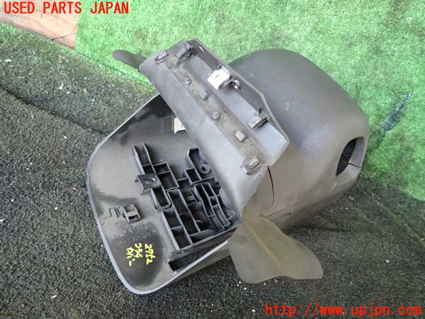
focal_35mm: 25
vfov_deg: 54.9
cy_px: 160
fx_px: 307
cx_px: 212
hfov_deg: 69.4
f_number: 2
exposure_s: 1/30
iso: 200
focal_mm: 4.5
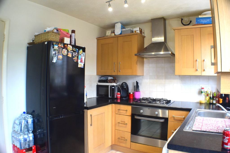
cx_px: 115
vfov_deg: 40.0
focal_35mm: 33
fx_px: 211
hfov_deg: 57.2
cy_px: 76
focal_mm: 22
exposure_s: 1/60
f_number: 6.3
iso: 1600
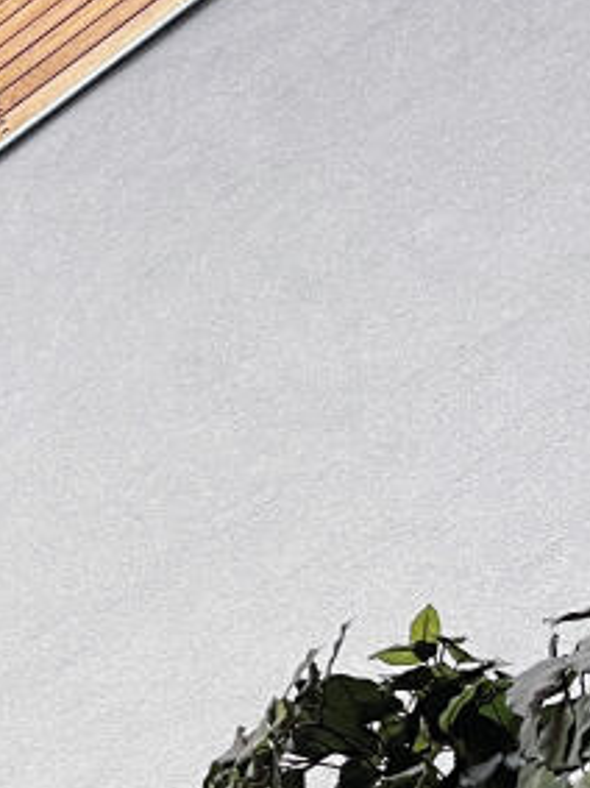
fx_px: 2138
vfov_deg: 20.7
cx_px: -212
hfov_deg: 14.9
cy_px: 565
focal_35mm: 94
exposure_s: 1/50
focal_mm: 5.1
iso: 100
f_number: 1.6
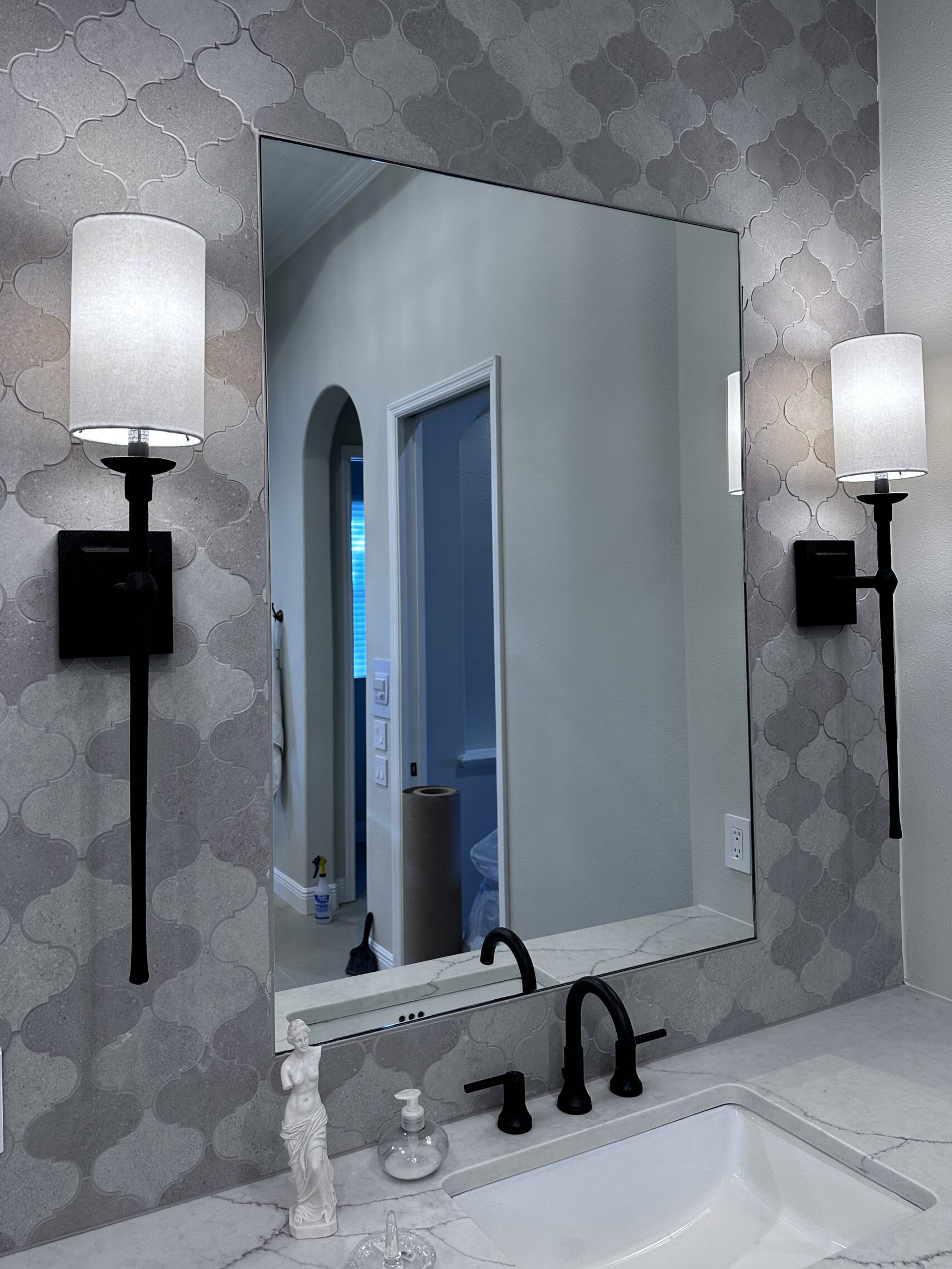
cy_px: 574
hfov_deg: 51.3
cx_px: 433
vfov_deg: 65.2
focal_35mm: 27
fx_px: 990
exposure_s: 1/120
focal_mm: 6.86
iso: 125
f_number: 1.78
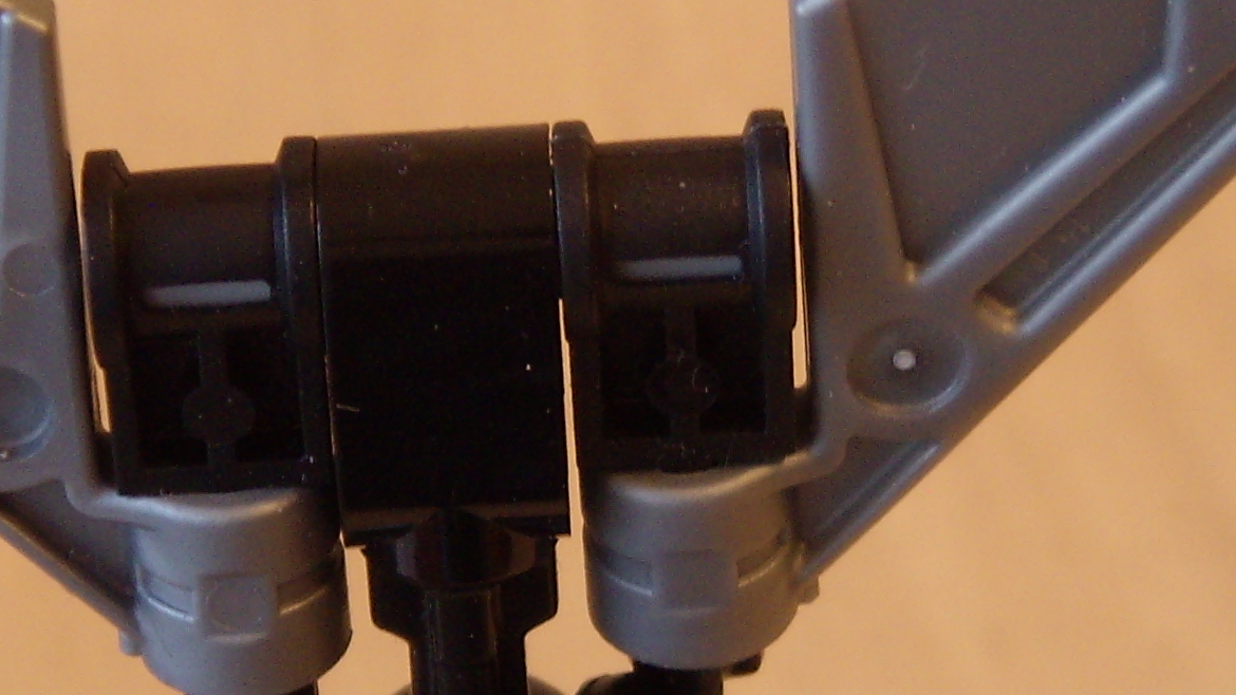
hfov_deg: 12.4
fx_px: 5670
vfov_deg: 7.0
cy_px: 96
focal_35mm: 173
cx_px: 333
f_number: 3.9
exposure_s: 1/10.3
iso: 100
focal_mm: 11
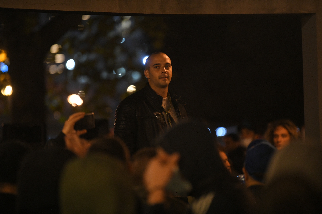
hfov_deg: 11.1
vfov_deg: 7.4
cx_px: 161
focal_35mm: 185
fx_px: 1655
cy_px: 107
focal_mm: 185
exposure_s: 1/200
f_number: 2.8
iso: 5000
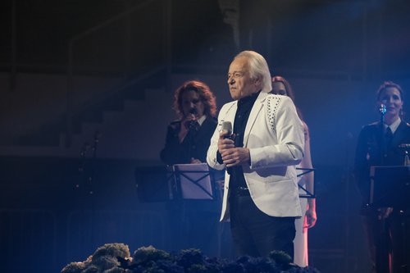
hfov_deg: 9.8
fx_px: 2391
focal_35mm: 210
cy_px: 136
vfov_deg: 6.5
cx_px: 205
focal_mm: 140
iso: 5000
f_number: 5.6
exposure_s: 1/250
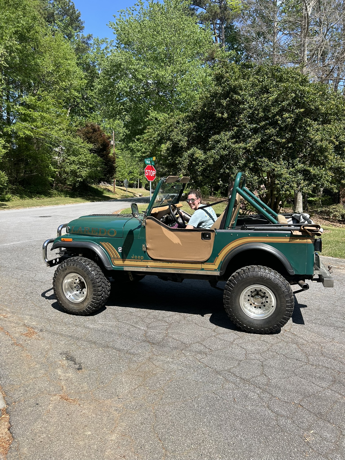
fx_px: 346
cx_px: 172
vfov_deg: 67.3
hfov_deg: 53.1
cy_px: 230
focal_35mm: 26
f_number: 1.5
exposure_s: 1/2632
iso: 50
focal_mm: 5.7
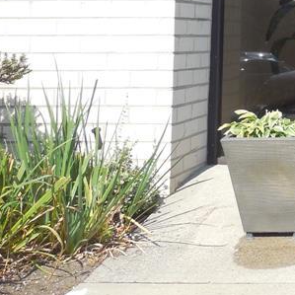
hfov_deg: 15.1
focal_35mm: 103
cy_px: -62
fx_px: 993
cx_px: 499
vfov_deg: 16.2
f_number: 3.4
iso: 125
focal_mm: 6.1
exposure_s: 1/800
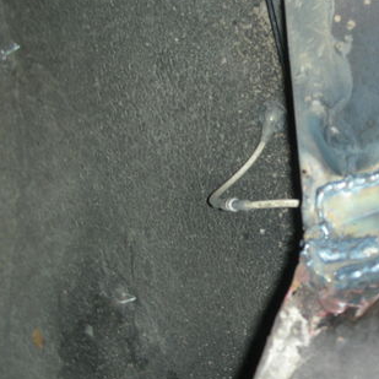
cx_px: 363
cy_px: 179
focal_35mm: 64
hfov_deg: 25.8
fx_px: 793
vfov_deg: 26.9
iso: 50
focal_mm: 5.8
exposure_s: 1/60
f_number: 2.8
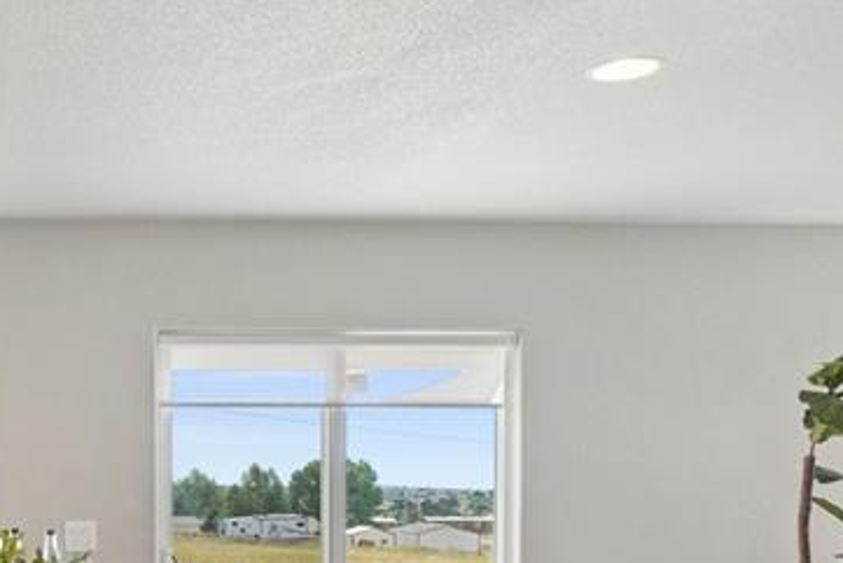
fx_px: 1195
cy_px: 512
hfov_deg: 34.1
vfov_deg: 25.6
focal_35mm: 51
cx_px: -65
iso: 250
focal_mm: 12
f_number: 8
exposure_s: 1/30
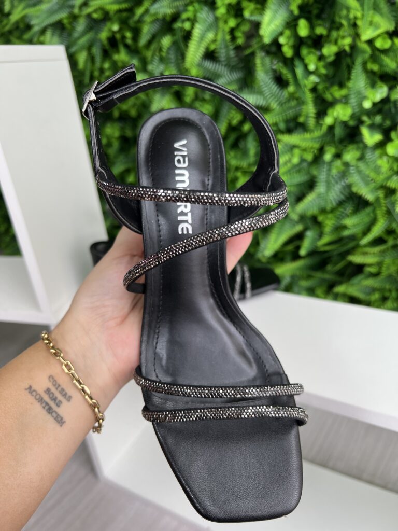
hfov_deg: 53.1
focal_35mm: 26
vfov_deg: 67.3
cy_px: 266
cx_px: 199
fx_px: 399
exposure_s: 1/228
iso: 40
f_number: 1.5
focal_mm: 5.7
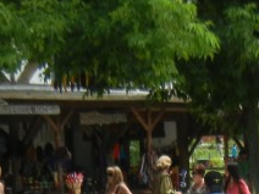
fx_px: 1085
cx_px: 192
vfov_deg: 9.9
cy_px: 310
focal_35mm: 145
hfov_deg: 13.6
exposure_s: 1/684
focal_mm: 5.4
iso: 160
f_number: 3.5
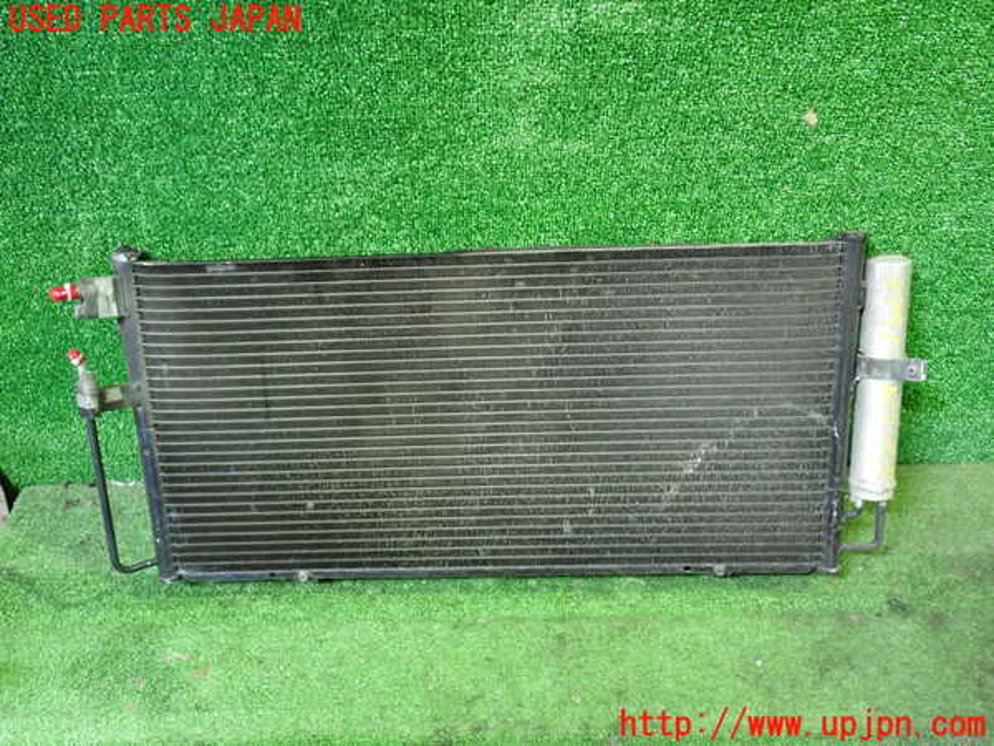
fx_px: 861
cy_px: 373
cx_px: 497
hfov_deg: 60.0
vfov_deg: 46.8
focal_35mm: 30
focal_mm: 5.4
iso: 800
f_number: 2.3
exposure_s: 1/30
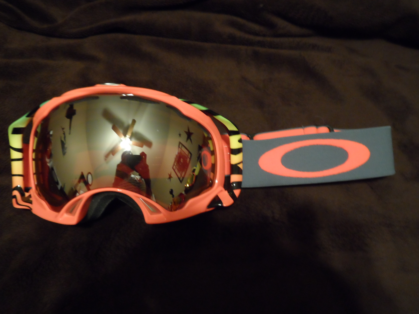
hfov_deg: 63.4
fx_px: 339
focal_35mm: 28
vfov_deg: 49.7
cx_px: 210
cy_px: 157
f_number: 3.1
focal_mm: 4.9
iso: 400
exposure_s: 1/3
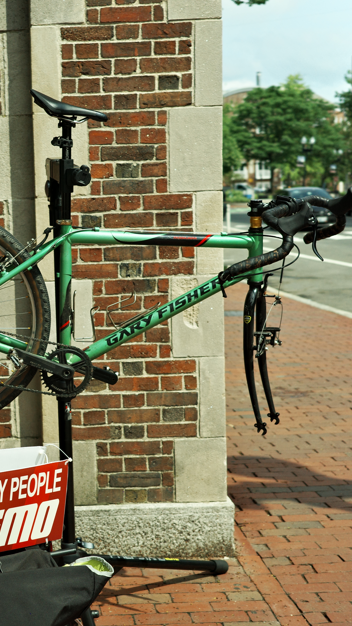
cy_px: 313
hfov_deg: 18.6
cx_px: -1
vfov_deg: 33.3
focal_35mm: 63
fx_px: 1045
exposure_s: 1/1250
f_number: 2.8
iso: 250
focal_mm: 26
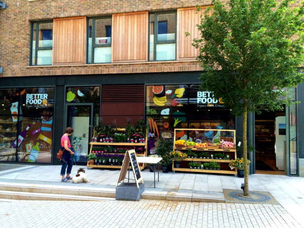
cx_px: 152
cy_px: 114
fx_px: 255
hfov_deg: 61.7
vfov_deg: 48.2
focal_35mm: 29
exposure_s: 1/304
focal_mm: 4.15
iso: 32
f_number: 2.2
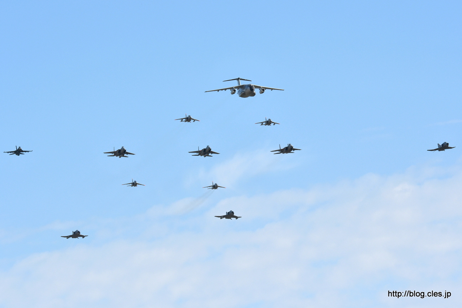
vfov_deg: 4.6
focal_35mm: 300
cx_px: 231
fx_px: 3851
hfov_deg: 6.9
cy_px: 154
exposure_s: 1/1000
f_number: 8
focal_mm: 200
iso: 100
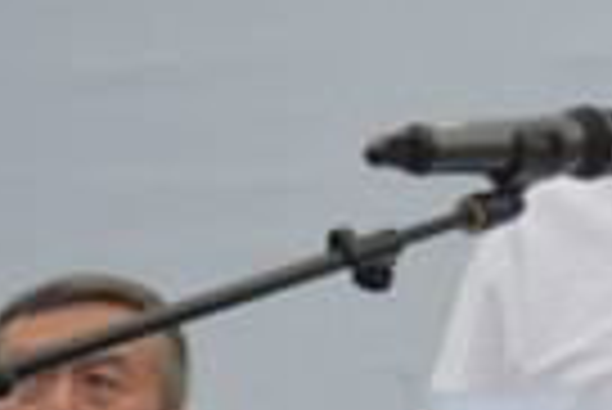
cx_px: 873
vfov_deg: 2.4
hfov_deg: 3.6
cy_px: 187
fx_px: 9834
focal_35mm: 578
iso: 400
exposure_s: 1/250
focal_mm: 105
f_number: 5.6
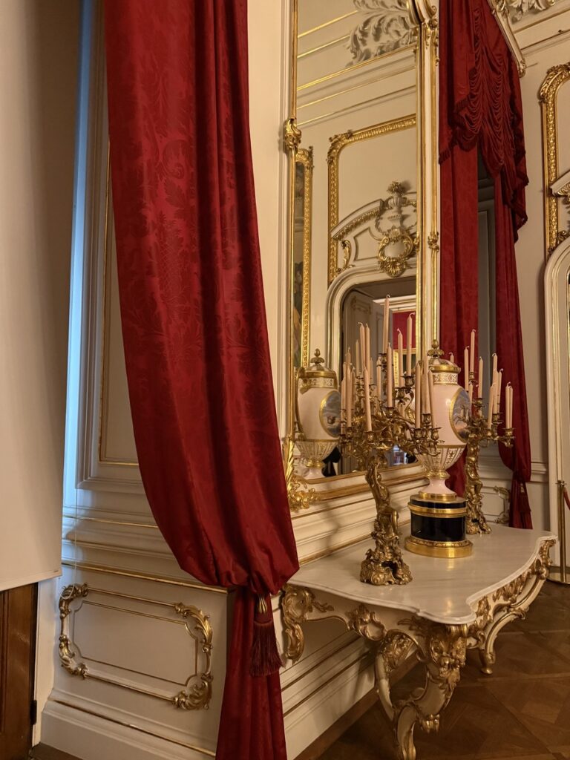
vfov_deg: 71.6
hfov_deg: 56.8
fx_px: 527
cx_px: 285
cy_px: 380
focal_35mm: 24
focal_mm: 6.76
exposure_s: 1/33
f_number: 1.78
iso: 1000
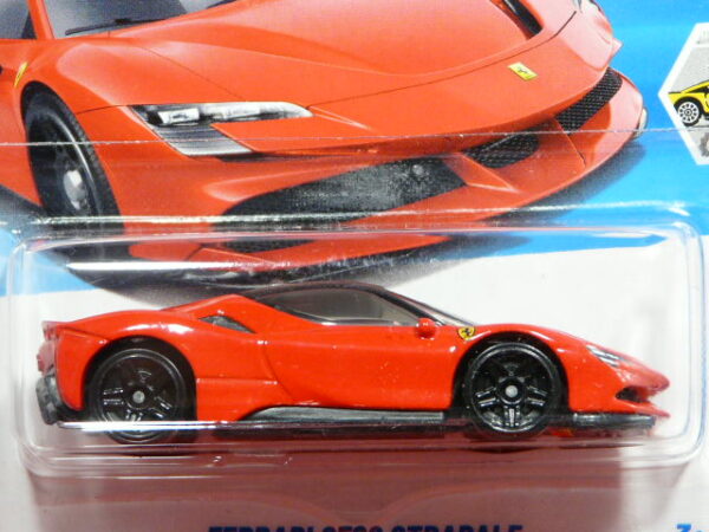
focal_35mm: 158
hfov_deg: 12.5
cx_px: 354
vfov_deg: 9.4
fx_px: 3236
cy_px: 266
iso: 200
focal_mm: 16.2
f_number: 3.6
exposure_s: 1/30
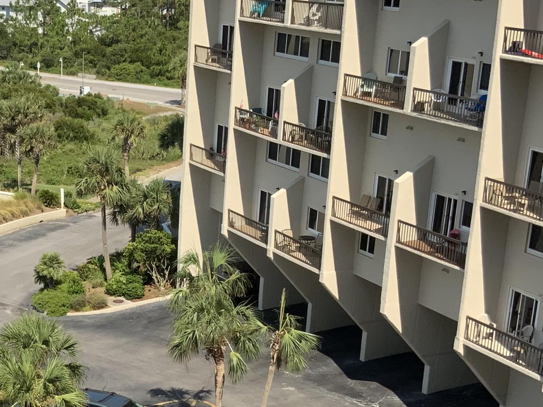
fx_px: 1129
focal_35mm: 72
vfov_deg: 20.3
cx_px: 47
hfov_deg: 26.1
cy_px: 293
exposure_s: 1/1786
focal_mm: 3
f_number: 1.8
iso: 16
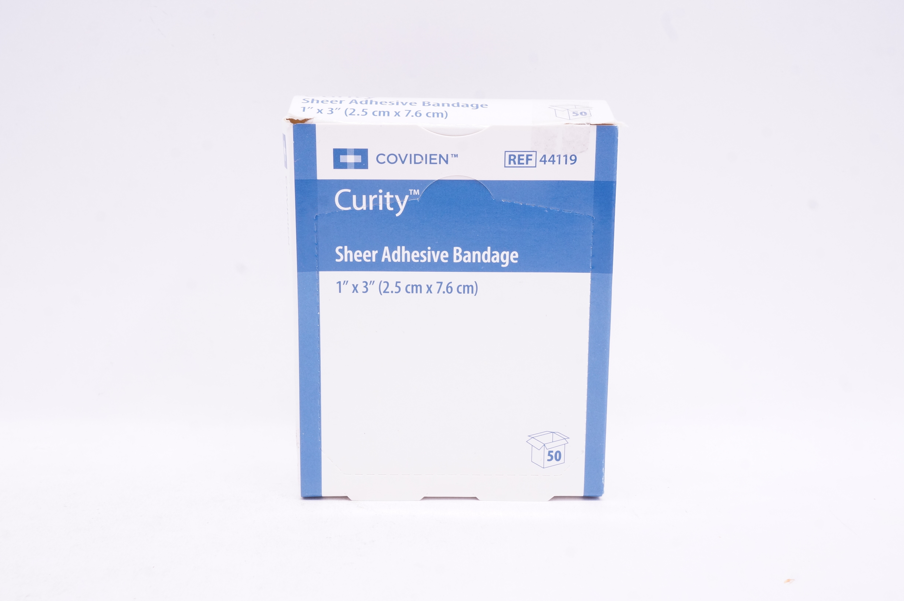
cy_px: 300
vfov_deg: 27.2
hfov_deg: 40.0
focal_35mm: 50
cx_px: 452
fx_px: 1242
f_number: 13
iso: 800
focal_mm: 33
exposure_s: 1/20
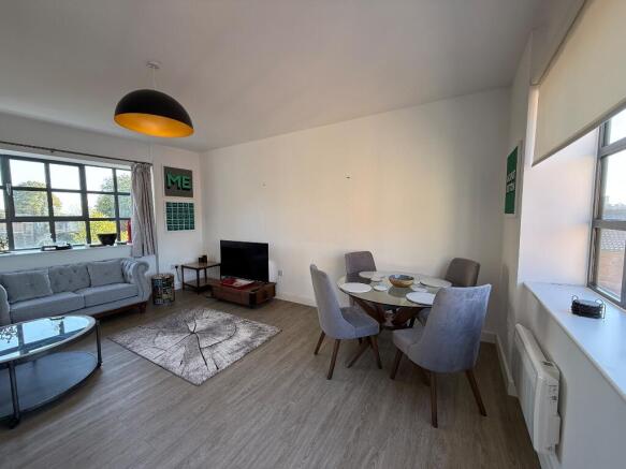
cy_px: 234
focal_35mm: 14
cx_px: 313
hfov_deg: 102.1
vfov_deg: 85.7
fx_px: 253
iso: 64
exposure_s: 1/99
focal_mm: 2.22
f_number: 2.2
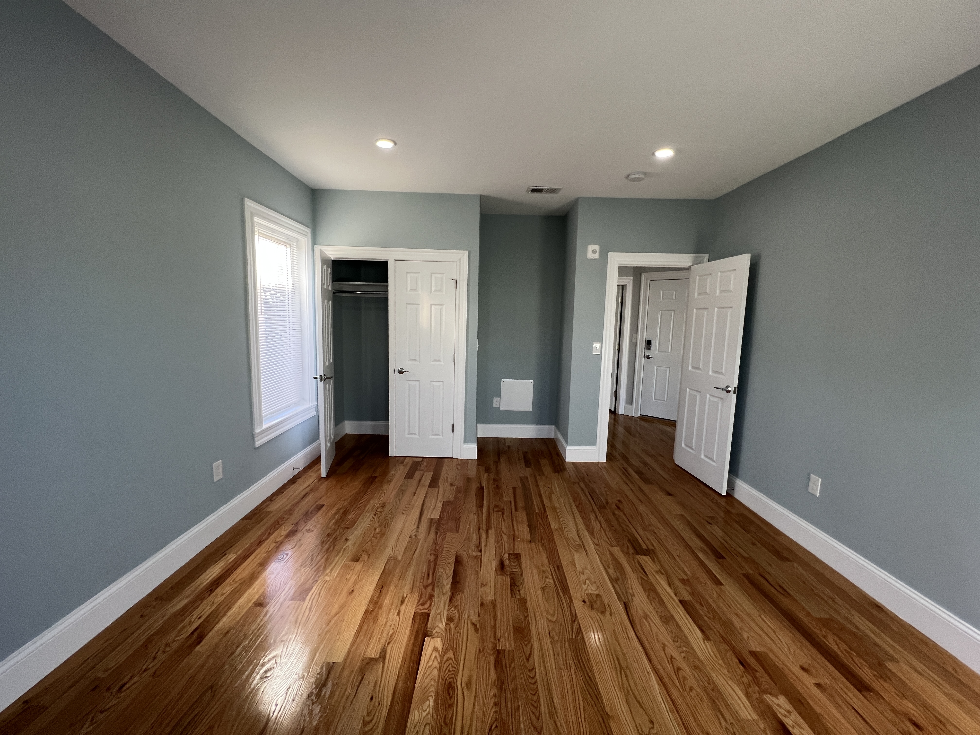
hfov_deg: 106.2
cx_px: 490
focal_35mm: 13
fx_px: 368
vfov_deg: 89.9
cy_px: 368
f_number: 1.8
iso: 125
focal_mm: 1.57
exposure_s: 1/120
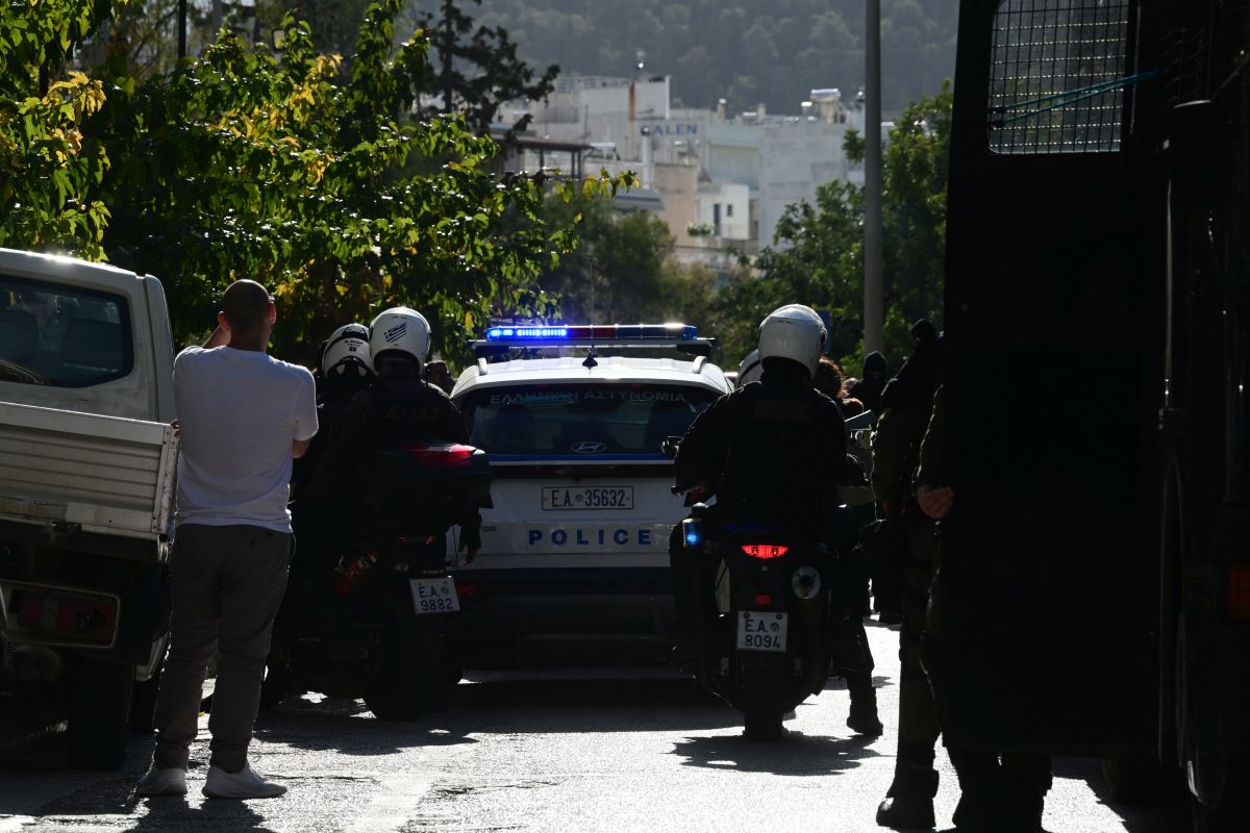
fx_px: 6944
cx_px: 625
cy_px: 416
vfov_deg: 6.9
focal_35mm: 200
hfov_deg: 10.3
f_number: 11
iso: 500
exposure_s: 1/1000
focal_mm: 200
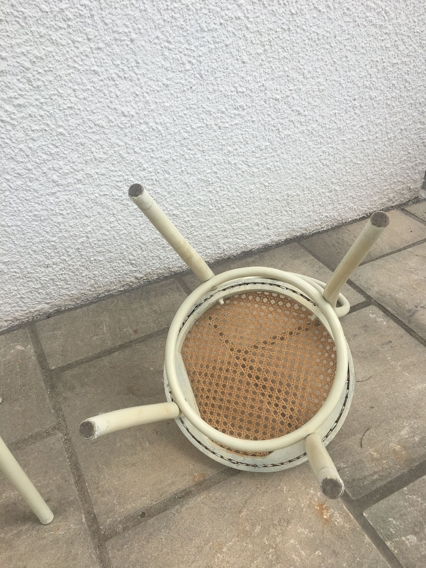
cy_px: 284
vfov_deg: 61.7
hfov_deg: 48.2
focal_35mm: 29
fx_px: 476
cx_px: 213
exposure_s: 1/549
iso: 25
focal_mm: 4.15
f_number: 2.2
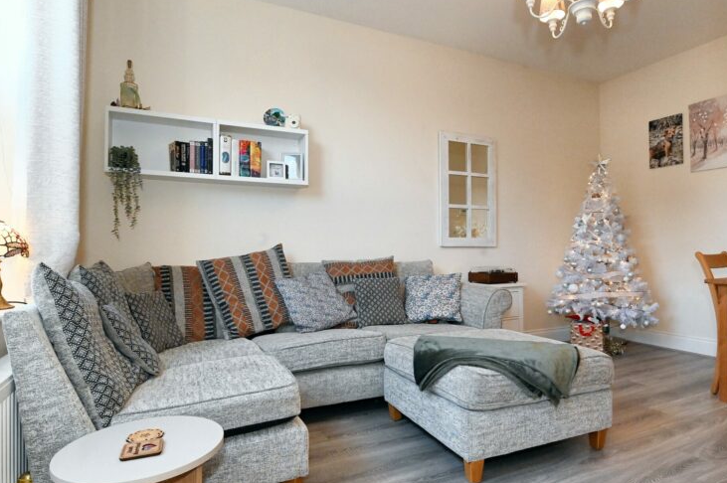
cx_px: 389
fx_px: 424
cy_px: 245
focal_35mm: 21
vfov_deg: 59.4
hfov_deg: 81.1
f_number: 10
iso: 5000
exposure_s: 1/125
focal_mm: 15
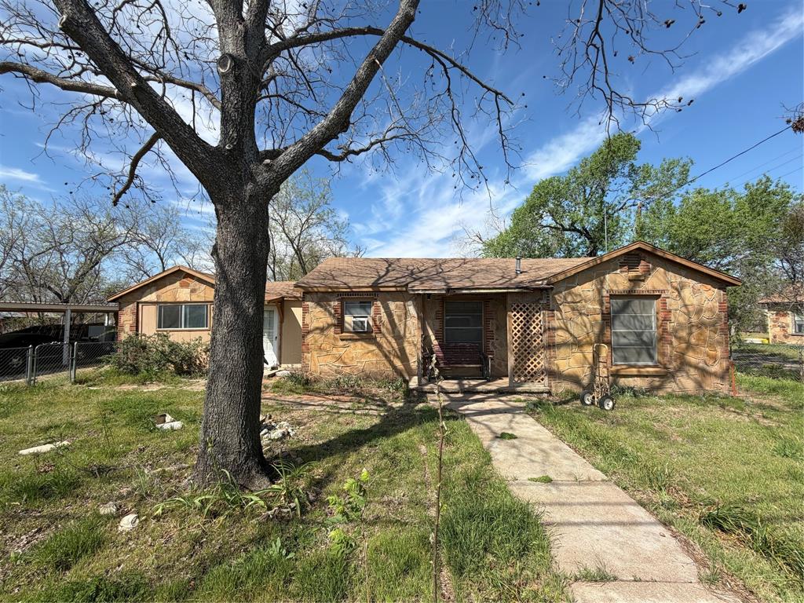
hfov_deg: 102.1
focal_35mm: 14
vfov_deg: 85.7
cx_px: 402
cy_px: 302
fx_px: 325
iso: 25
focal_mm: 2.22
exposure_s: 1/770
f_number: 2.2
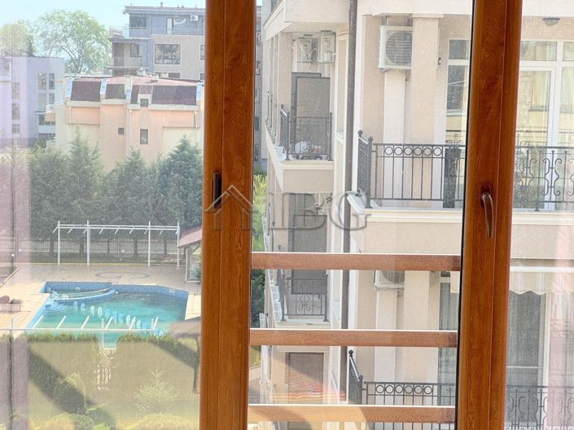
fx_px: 1276
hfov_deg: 25.3
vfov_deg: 19.1
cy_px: 215
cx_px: 287
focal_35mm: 77
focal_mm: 9
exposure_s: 1/233
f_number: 2.8
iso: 25
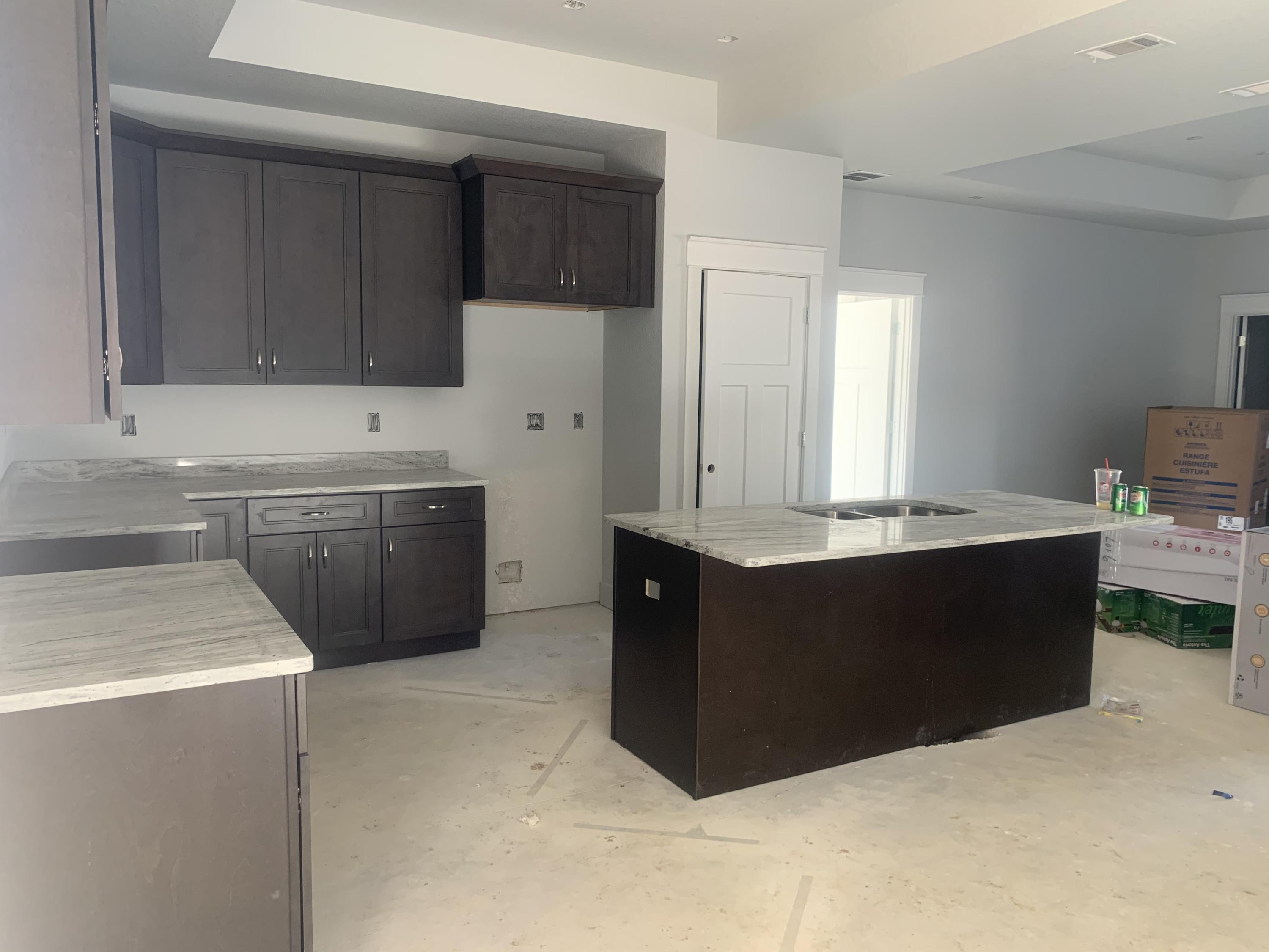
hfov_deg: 67.3
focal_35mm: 26
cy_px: 476
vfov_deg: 53.1
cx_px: 634
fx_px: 953
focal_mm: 4.25
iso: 125
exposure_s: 1/60
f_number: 1.8
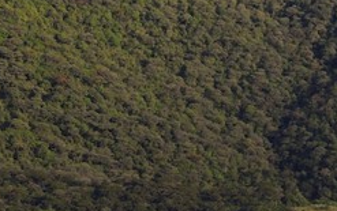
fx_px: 1756
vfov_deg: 6.9
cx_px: 1048
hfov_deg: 8.8
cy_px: 136
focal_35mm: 191
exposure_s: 1/160
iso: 200
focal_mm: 29
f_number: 10
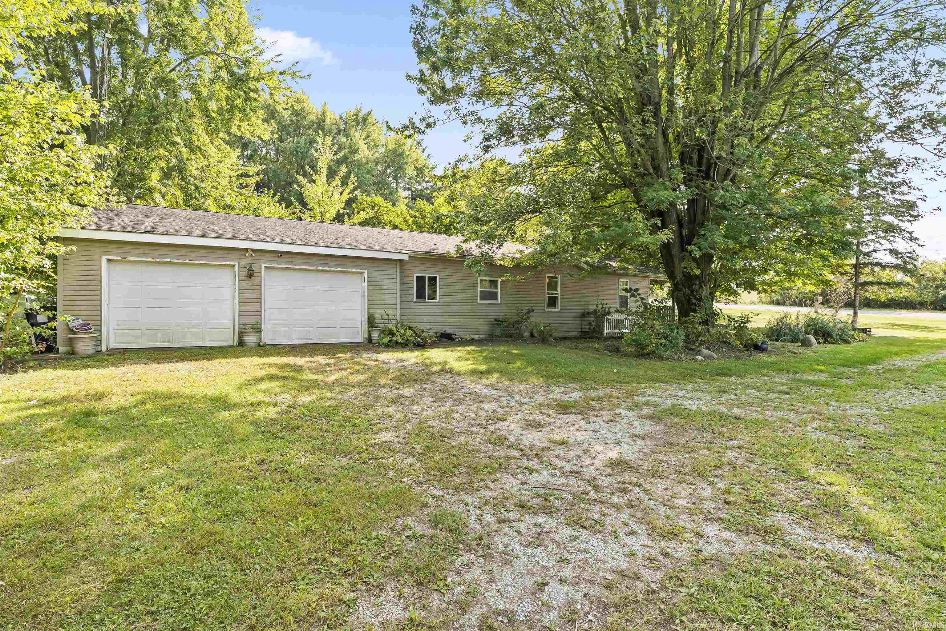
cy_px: 316
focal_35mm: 16
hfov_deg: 96.7
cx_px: 473
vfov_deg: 73.8
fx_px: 421
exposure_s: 1/15
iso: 100
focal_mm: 16
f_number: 8
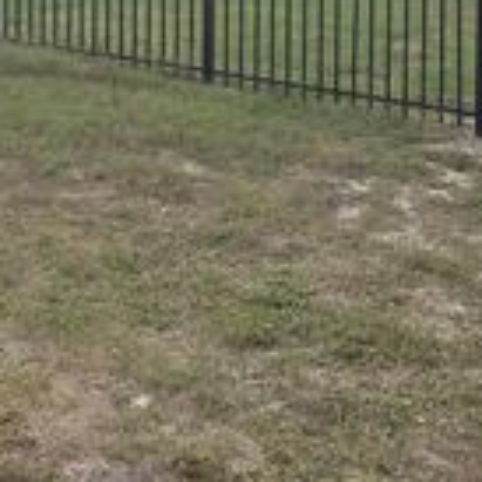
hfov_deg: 17.4
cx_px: 288
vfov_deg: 16.6
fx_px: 1575
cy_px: -118
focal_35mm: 100
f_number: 2.4
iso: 25
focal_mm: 3.3
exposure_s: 1/248
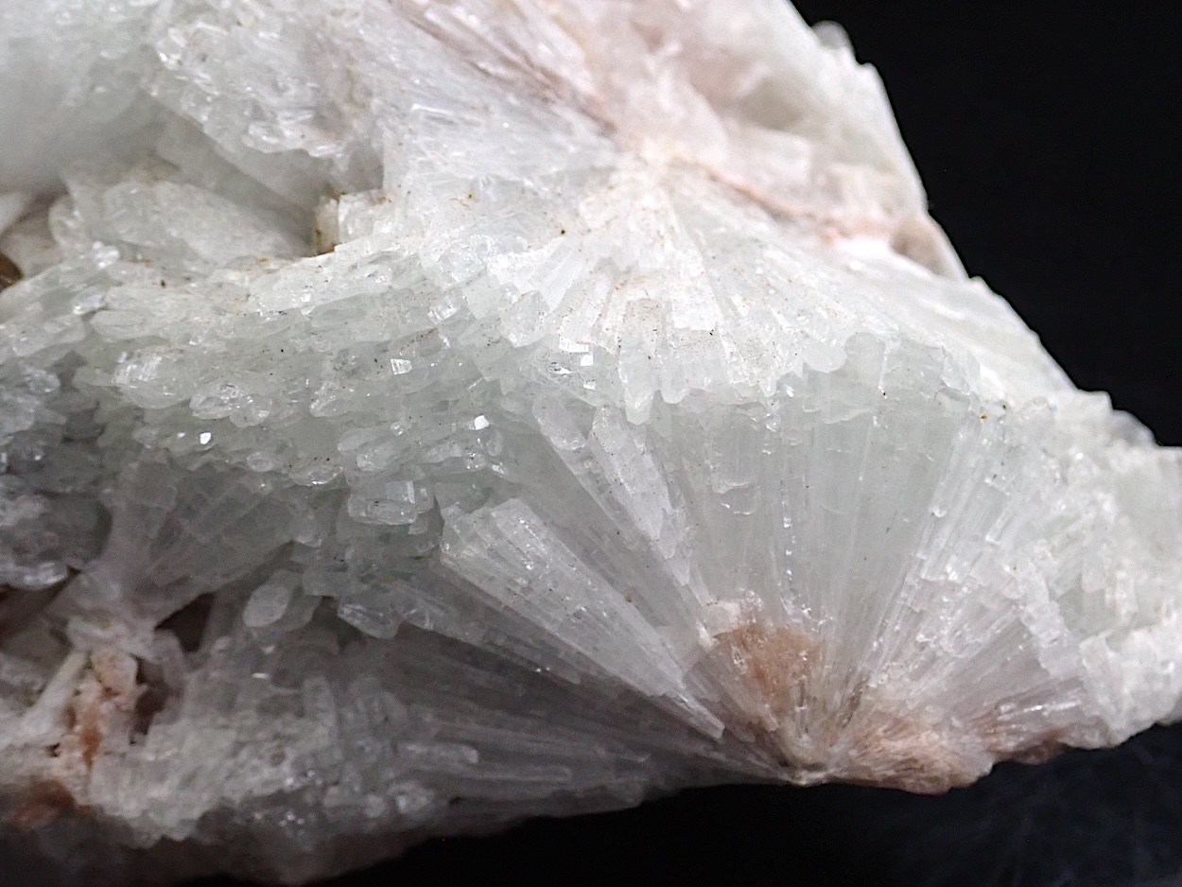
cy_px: 444
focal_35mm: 88
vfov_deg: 16.8
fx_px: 3005
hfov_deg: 22.2
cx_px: 591
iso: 800
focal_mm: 15.66
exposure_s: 1/30
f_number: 4.5
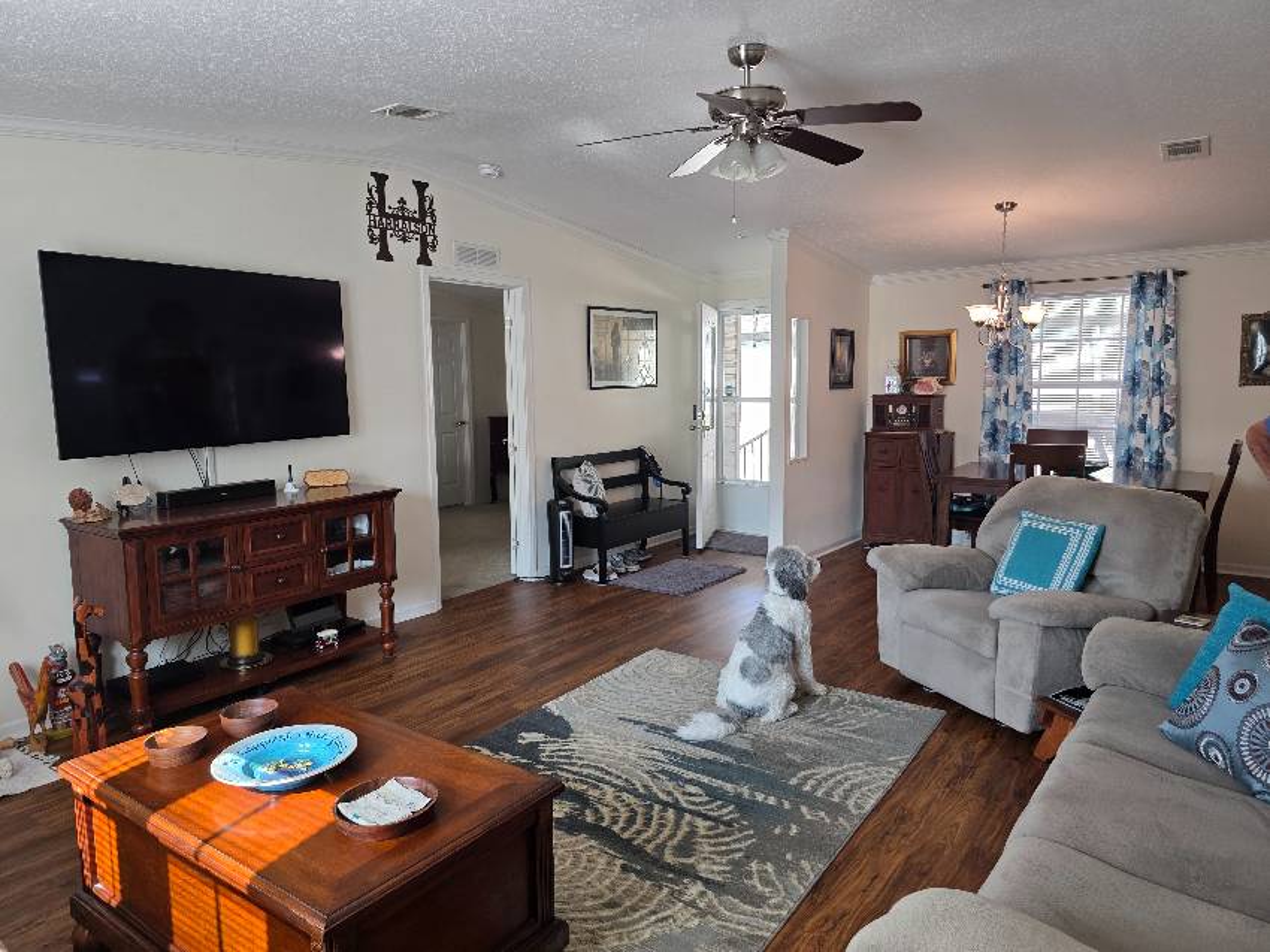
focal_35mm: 23
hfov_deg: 73.9
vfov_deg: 58.9
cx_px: 635
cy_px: 476
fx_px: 844
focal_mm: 6.3
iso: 100
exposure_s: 1/120
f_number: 1.7
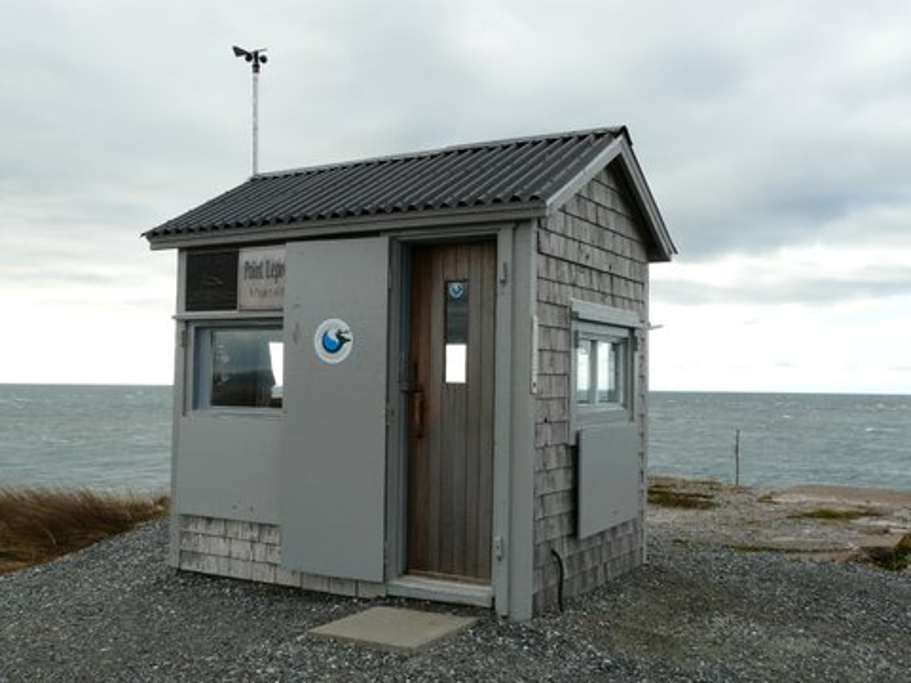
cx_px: 456
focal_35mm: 36
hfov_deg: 51.4
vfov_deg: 39.7
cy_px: 342
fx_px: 947
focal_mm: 5.9
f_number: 5.6
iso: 100
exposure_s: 1/200
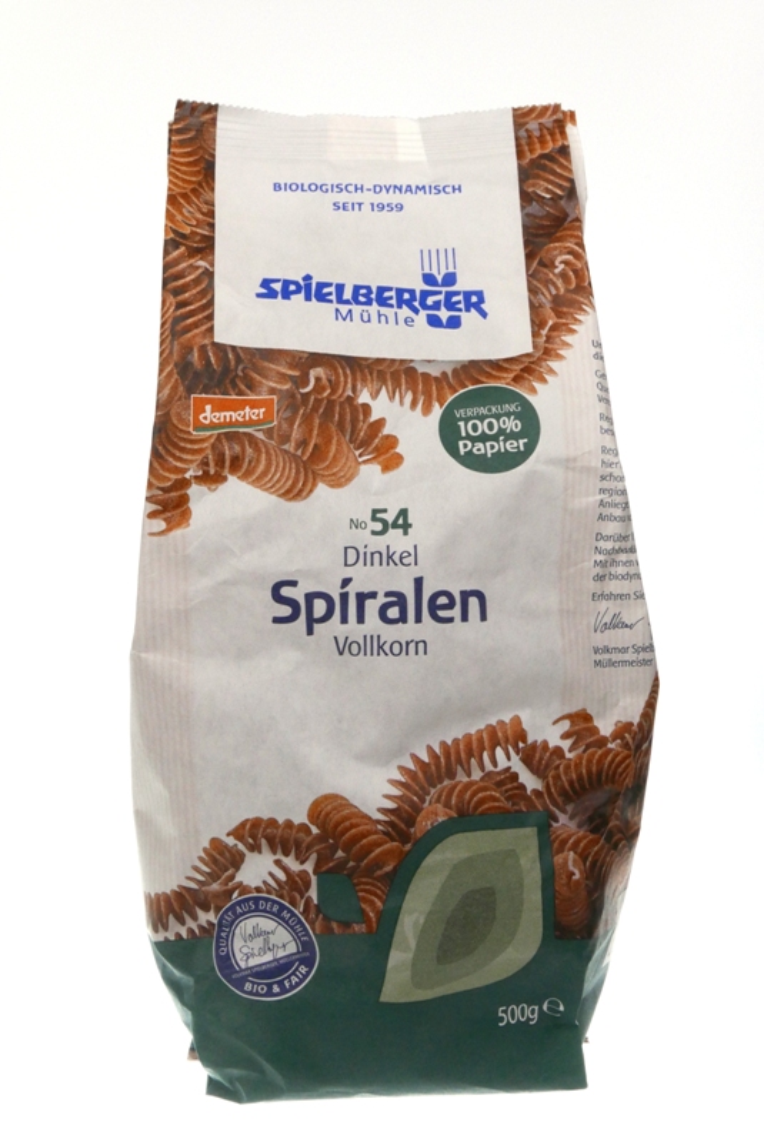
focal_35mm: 40
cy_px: 571
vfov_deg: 48.4
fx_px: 1270
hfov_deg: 33.5
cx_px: 382
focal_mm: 17.9
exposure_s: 1/50
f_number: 16
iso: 1600
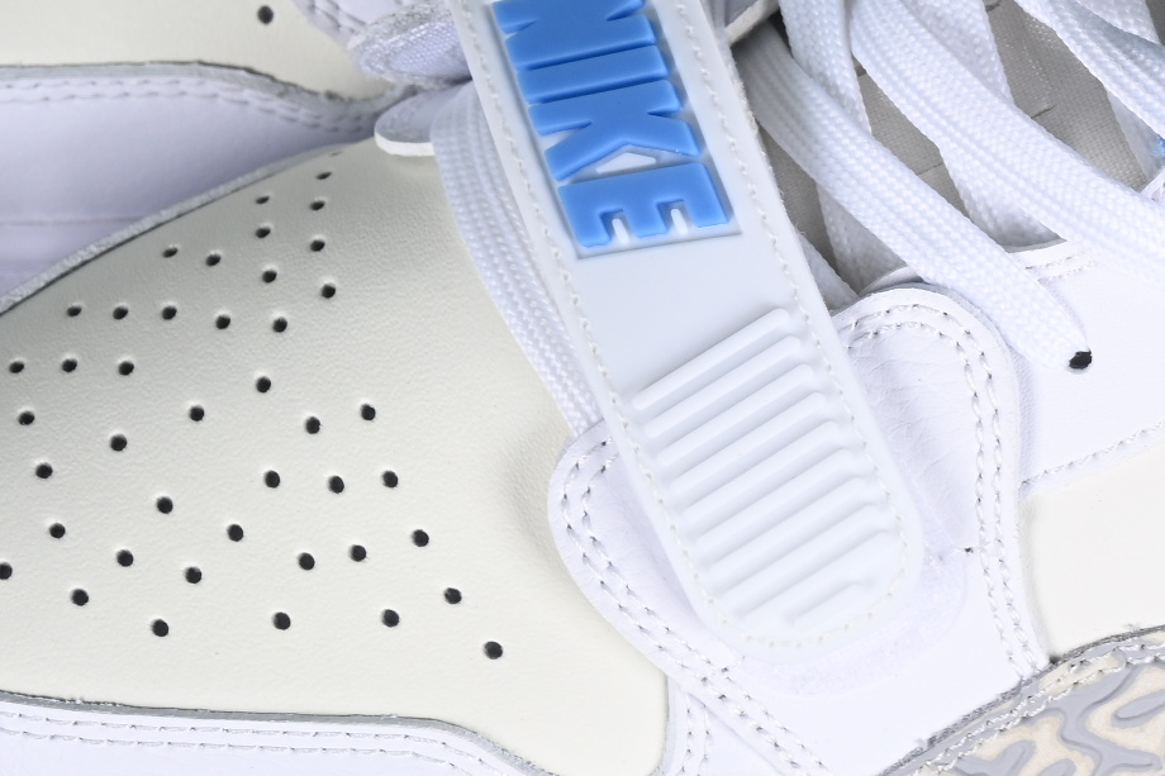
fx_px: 7344
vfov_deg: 6.0
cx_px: 1054
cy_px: 29
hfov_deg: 9.0
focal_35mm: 227
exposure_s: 1/80
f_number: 7.1
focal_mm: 50
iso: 160
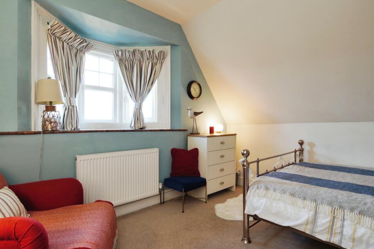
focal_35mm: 19
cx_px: 177
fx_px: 197
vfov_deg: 64.6
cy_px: 127
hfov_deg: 86.8
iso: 640
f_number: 8
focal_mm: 17
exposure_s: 1/15
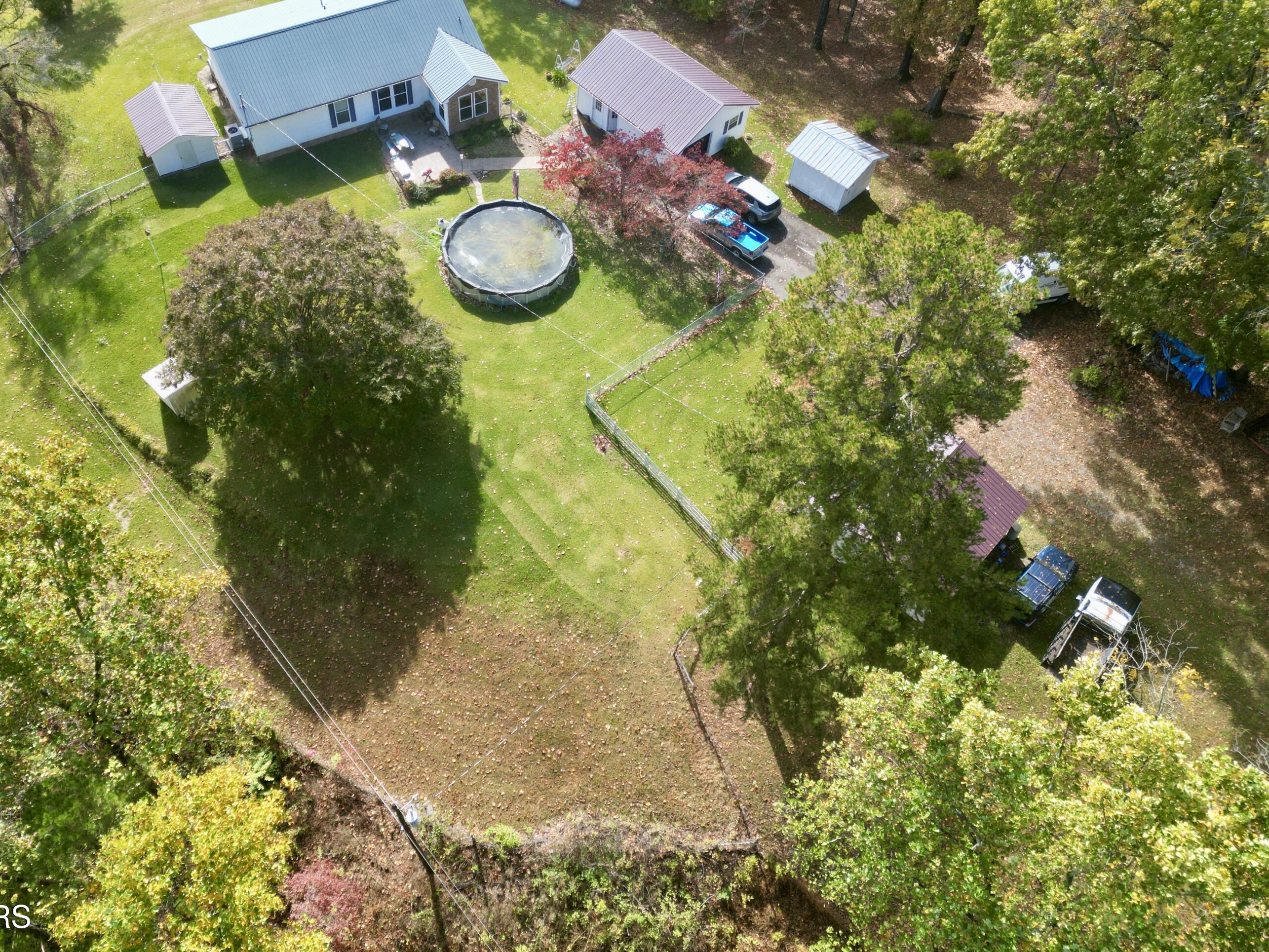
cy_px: 413
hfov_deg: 63.1
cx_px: 537
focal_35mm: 28
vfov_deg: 49.6
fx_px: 1027
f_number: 1.7
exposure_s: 1/725
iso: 110
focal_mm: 6.72
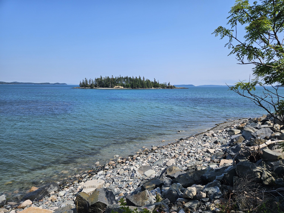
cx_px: 142
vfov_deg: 58.9
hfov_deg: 73.9
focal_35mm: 23
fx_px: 189
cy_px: 106
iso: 25
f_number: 1.8
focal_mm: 5.4
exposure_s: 1/2180
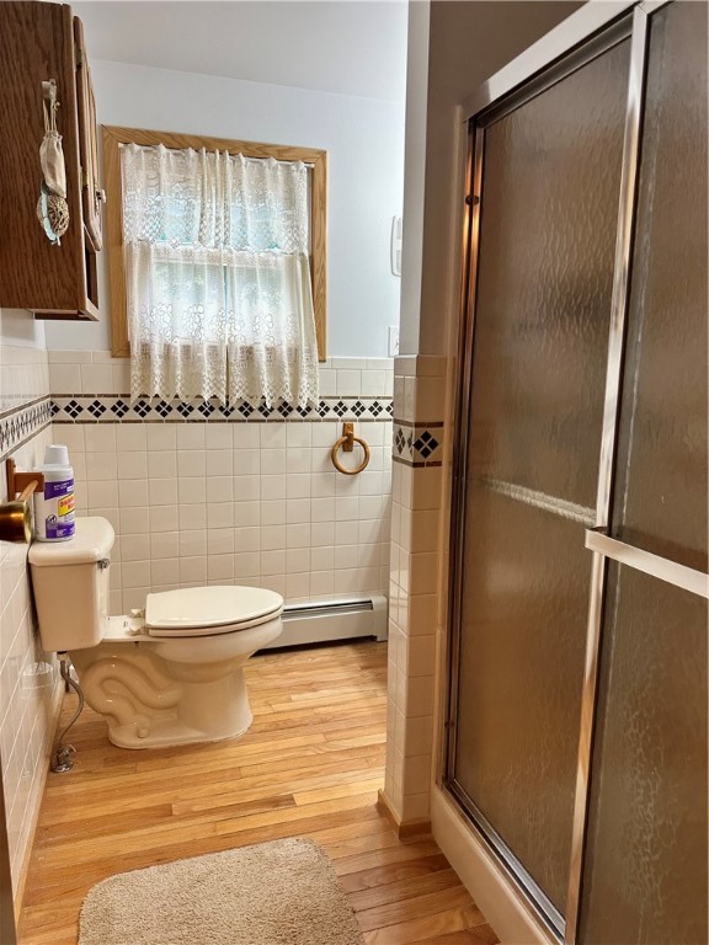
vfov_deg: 71.6
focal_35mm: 24
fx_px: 655
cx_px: 354
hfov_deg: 56.8
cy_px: 472
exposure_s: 1/120
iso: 160
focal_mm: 6.86
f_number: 1.78
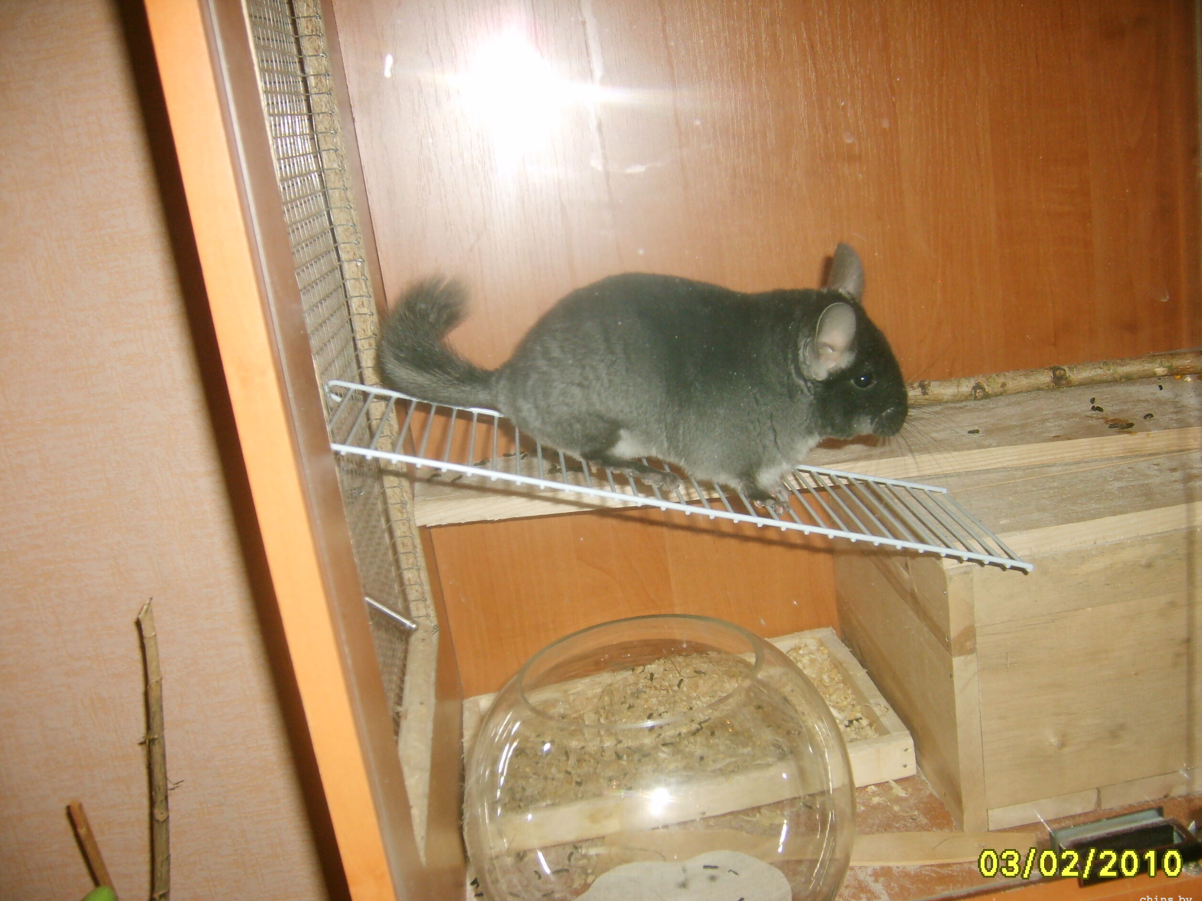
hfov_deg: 51.4
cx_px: 607
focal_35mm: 36
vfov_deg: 39.7
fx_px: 1250
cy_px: 457
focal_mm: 5.8
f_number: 2.8
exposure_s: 1/30
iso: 100
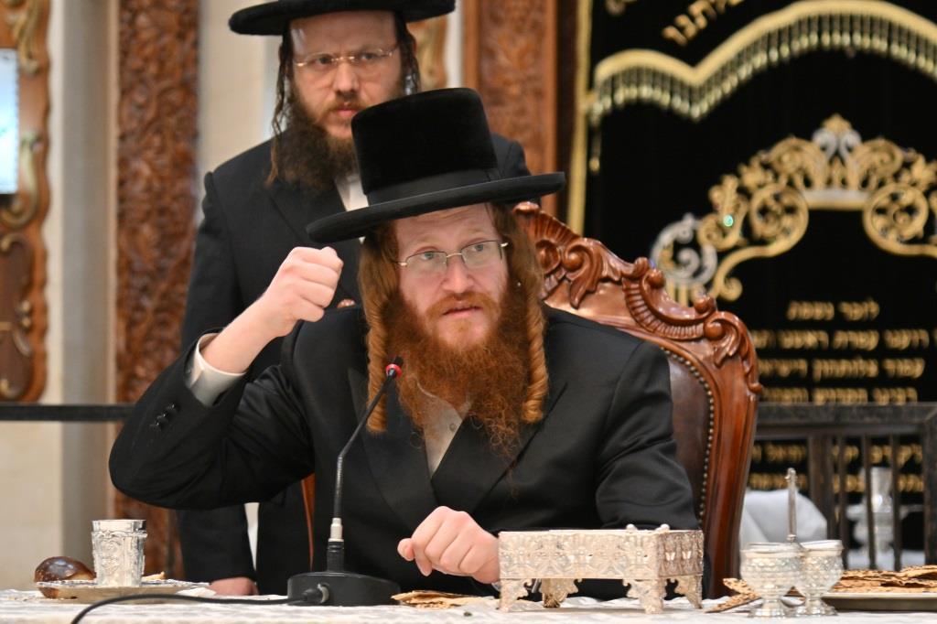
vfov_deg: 7.6
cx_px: 468
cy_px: 312
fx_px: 4683
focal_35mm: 180
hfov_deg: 11.4
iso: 640
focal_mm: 120
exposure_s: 1/200
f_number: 4
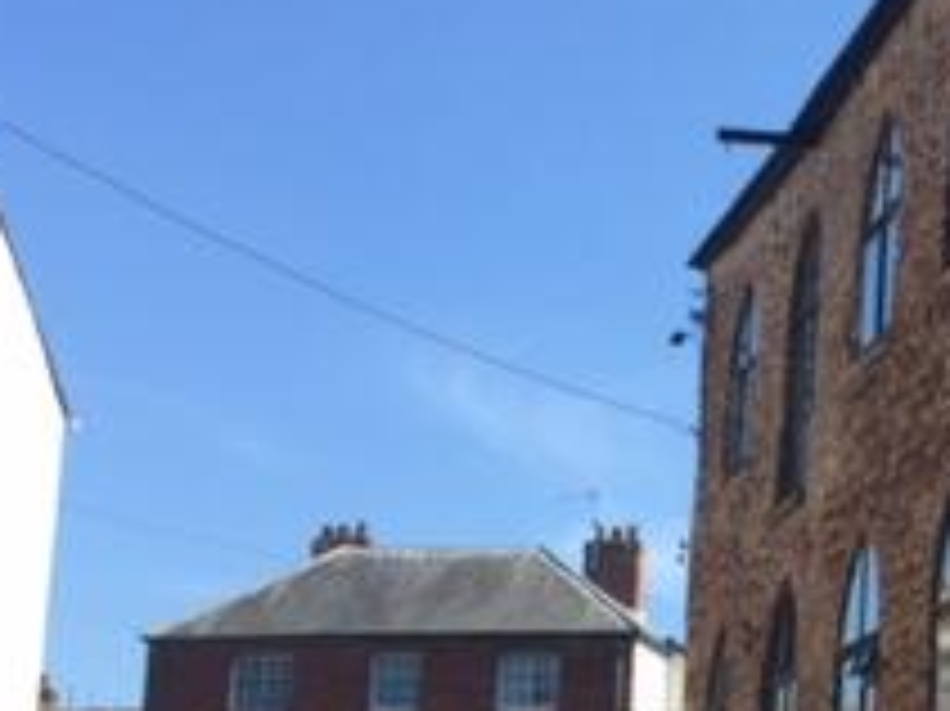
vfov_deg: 16.7
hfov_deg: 20.2
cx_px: 1265
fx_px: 2414
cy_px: 477
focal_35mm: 88
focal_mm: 4.15
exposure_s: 1/964
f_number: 2.2
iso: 32
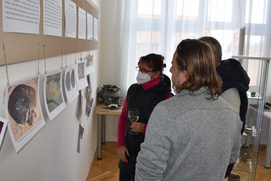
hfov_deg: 53.1
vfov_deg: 36.9
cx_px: 136
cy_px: 90
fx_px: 271
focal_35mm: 36
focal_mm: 24
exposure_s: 1/125
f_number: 5.6
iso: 560
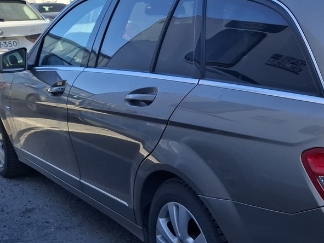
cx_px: 279
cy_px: 128
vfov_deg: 26.1
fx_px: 524
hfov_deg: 32.9
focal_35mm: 56
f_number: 1.8
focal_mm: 5.54
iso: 50
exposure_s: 1/723
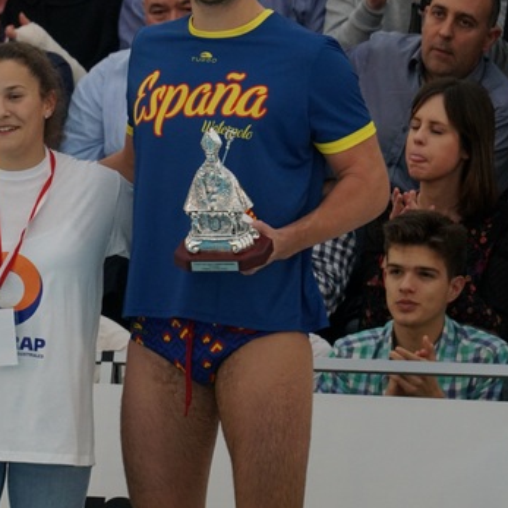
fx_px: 14627
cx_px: -13
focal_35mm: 881
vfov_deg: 2.0
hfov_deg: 2.0
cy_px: 221
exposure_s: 1/320
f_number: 5.6
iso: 1000
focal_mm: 300
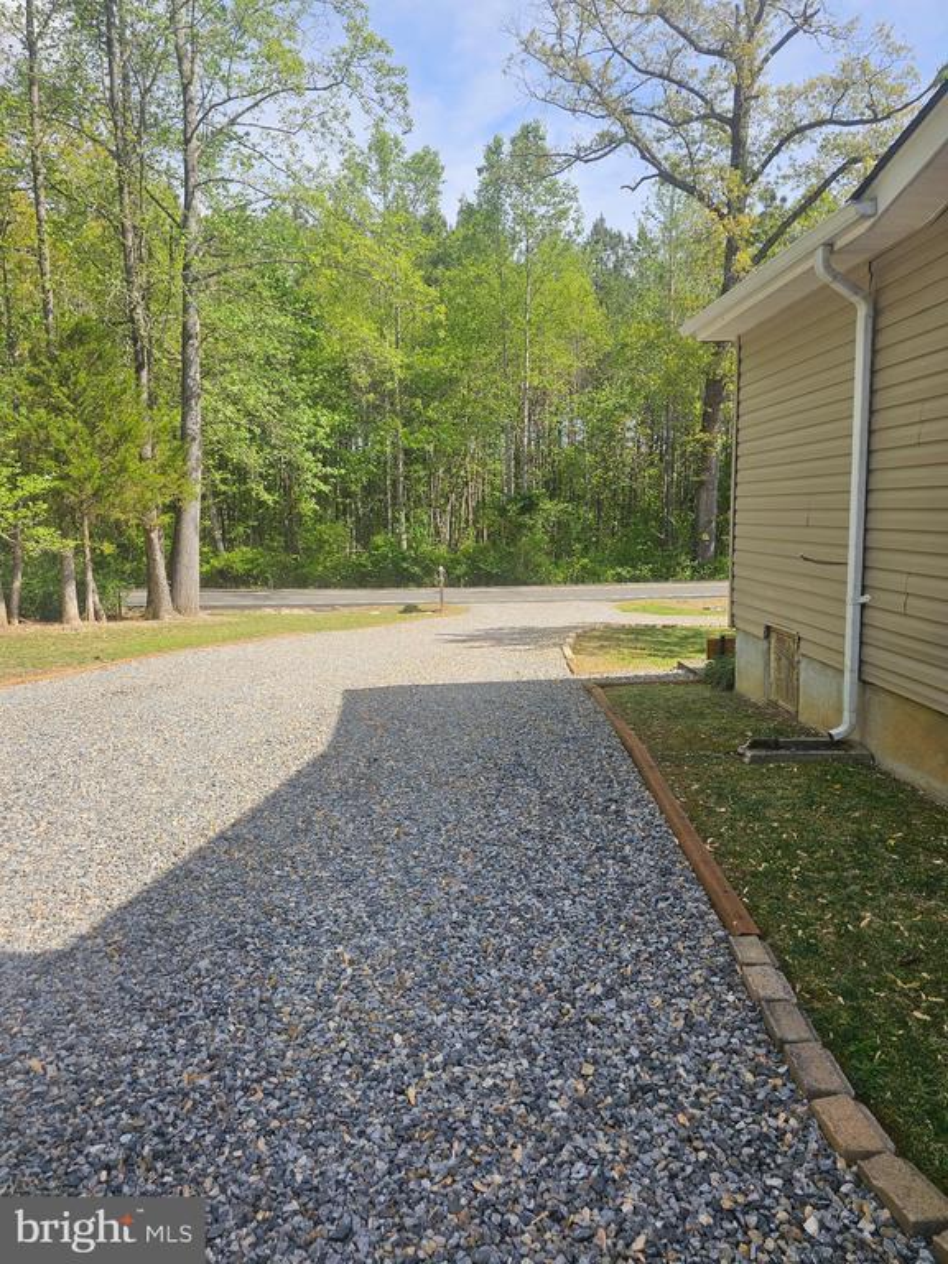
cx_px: 474
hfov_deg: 58.9
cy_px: 632
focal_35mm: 23
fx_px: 840
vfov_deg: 73.9
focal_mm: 6.3
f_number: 1.7
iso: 10
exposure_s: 1/441
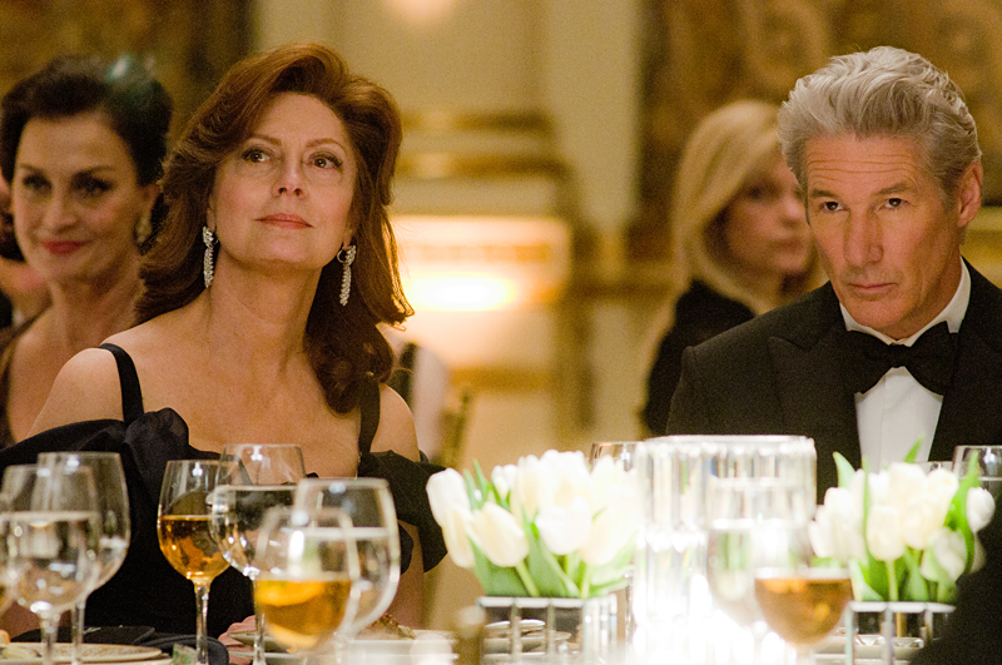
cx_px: 501
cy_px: 332
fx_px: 7504
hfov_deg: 7.6
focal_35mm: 270
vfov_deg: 5.1
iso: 3200
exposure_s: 1/125
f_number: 4.5
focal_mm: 180
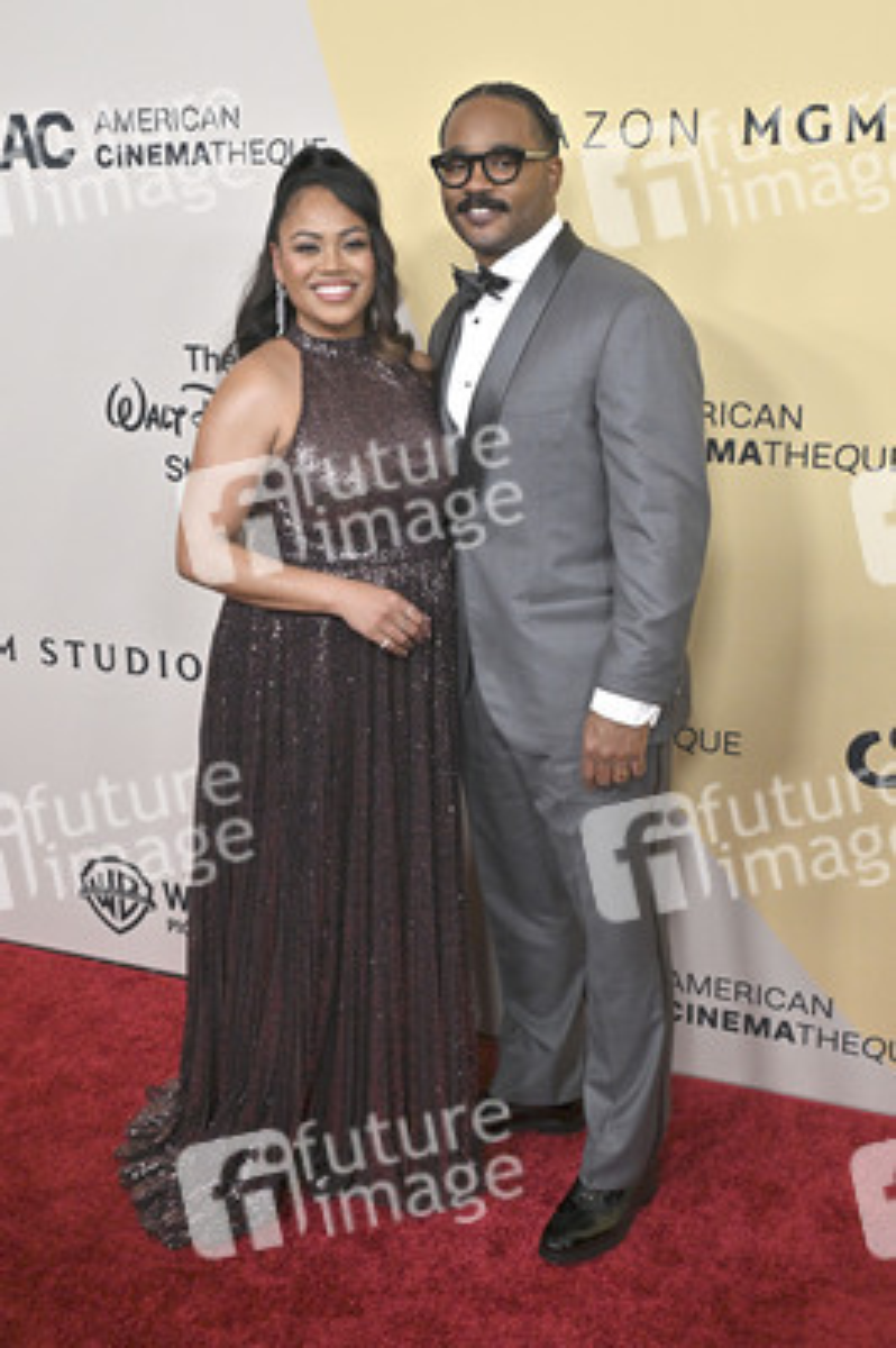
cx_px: 448
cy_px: 674
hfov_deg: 37.8
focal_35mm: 35
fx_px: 1309
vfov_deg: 54.5
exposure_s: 1/320
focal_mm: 35
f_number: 5.6
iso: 2000
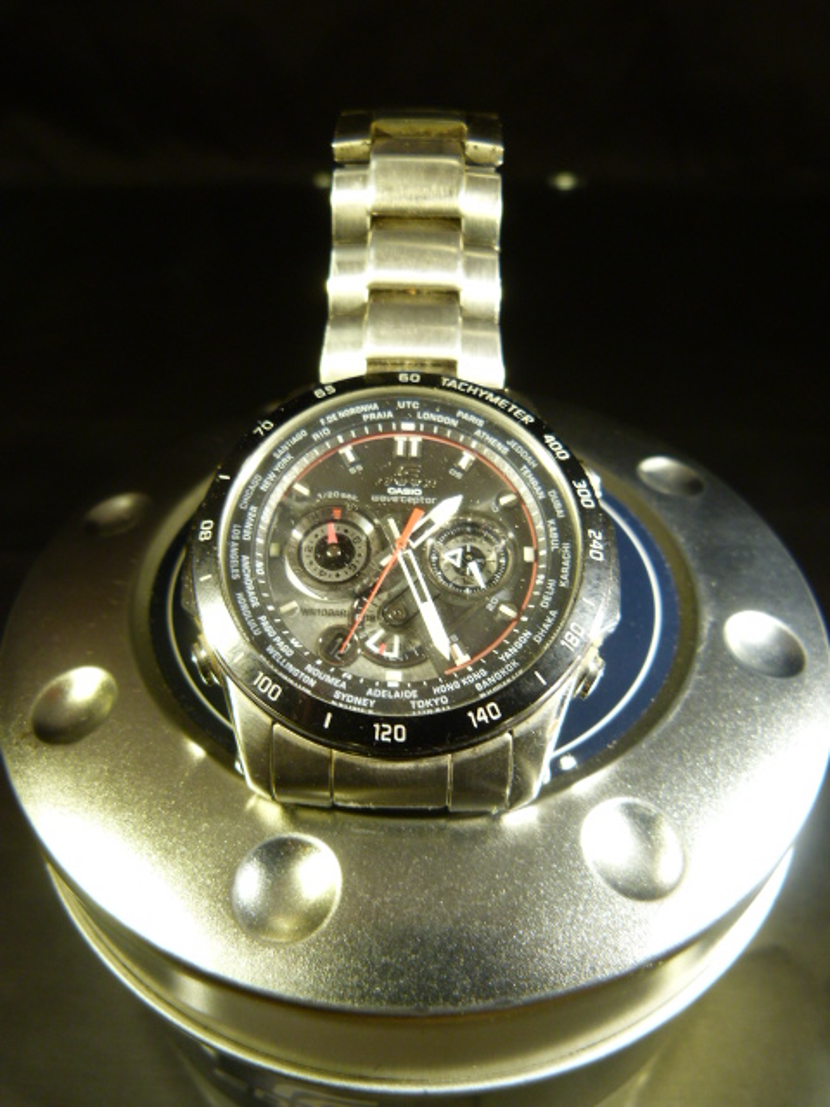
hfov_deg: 54.9
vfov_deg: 69.4
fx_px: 799
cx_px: 415
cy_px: 554
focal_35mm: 25
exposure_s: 1/60
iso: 160
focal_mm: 4.5
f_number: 2.8
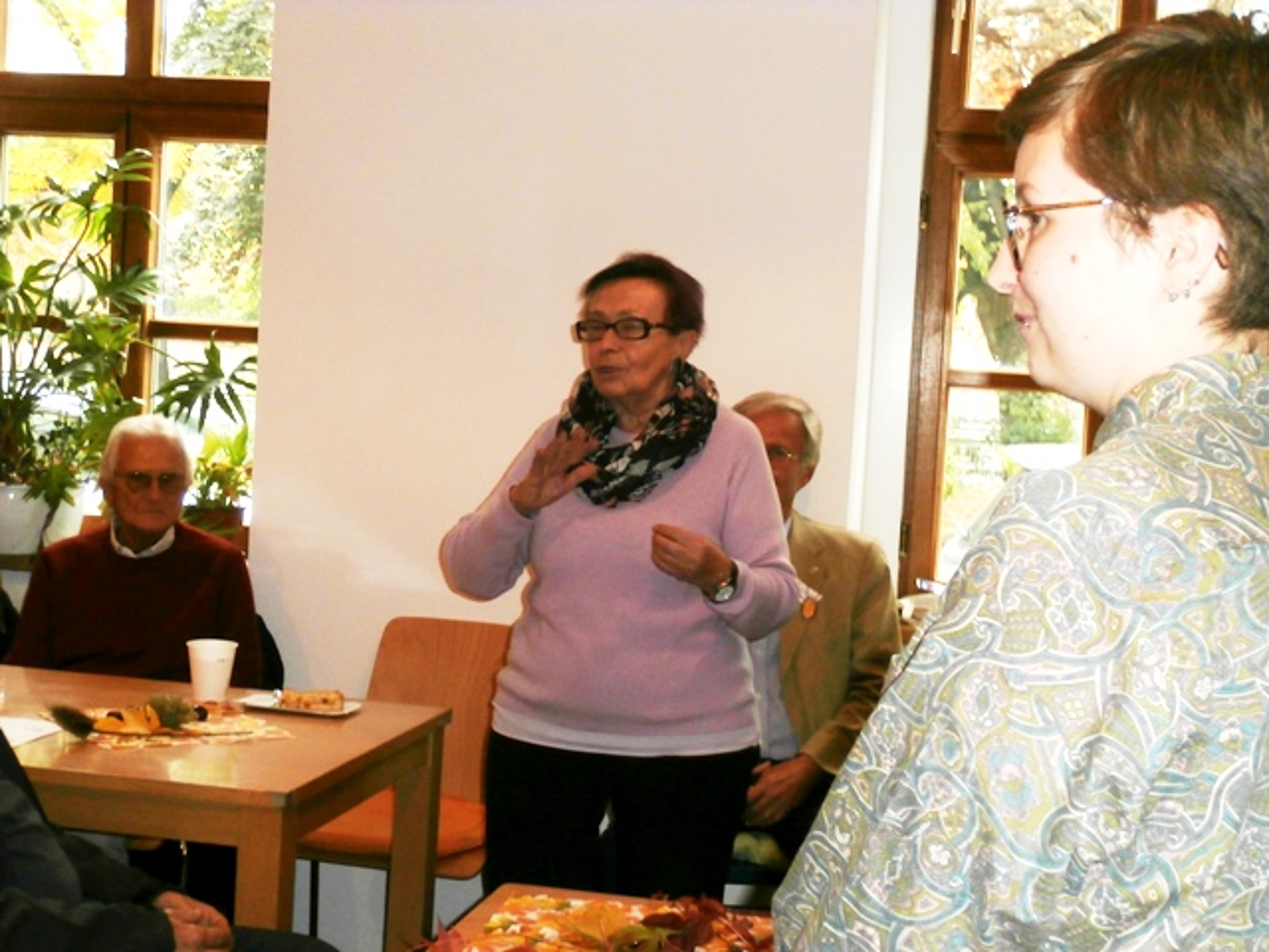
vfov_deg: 25.7
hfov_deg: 33.8
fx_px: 2090
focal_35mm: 57
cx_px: 634
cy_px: 476
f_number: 4.5
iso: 200
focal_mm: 10.11
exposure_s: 1/40
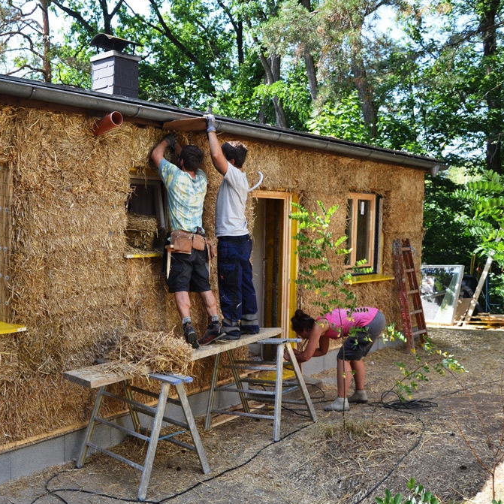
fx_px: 577
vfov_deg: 47.2
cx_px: 145
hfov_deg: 46.0
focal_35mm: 35
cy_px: 252
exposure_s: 1/125
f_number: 5.6
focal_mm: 18
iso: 110
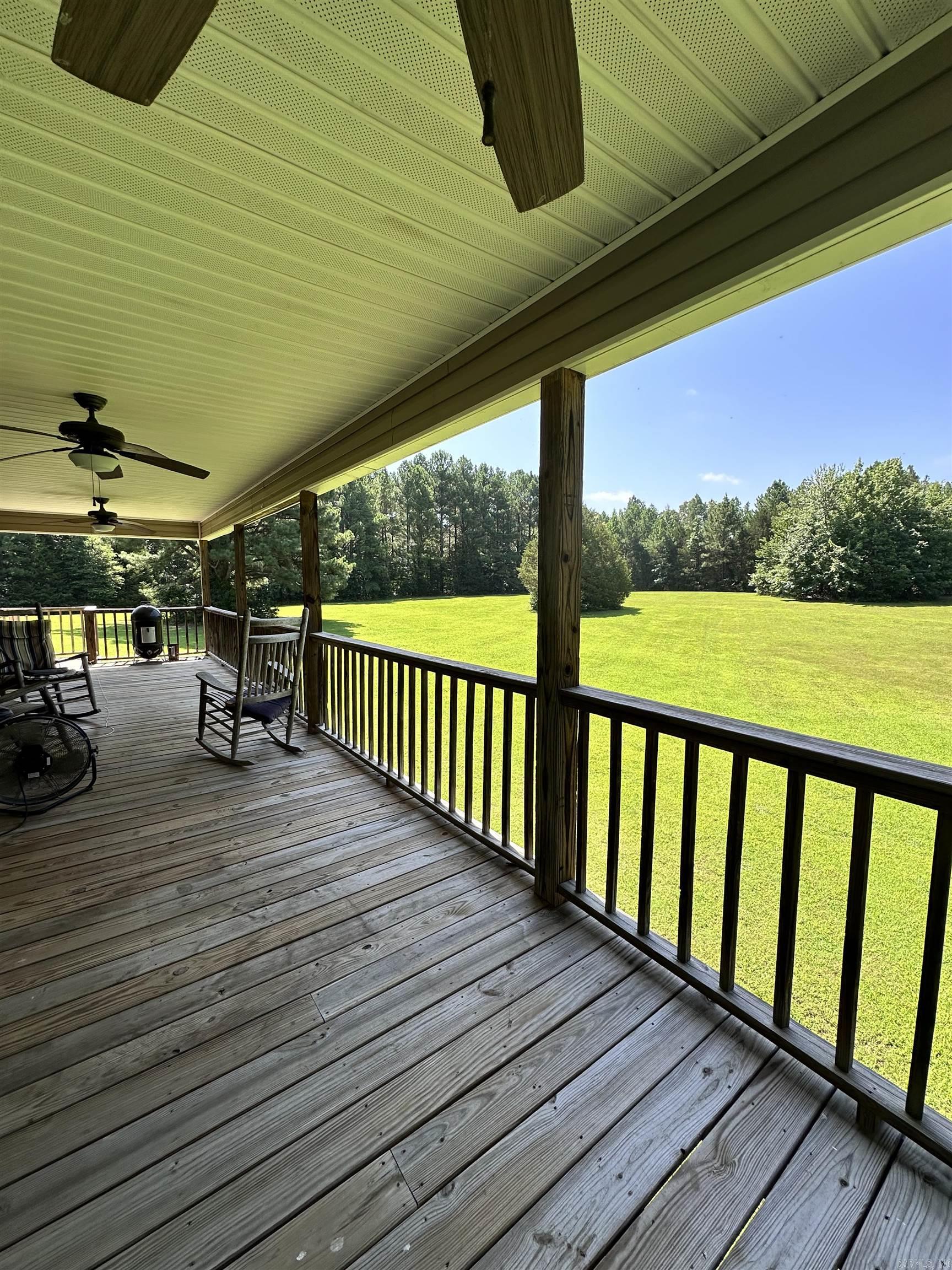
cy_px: 635
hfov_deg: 85.7
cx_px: 476
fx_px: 513
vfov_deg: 102.1
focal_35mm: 14
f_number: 2.2
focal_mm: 2.22
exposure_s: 1/502
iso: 40
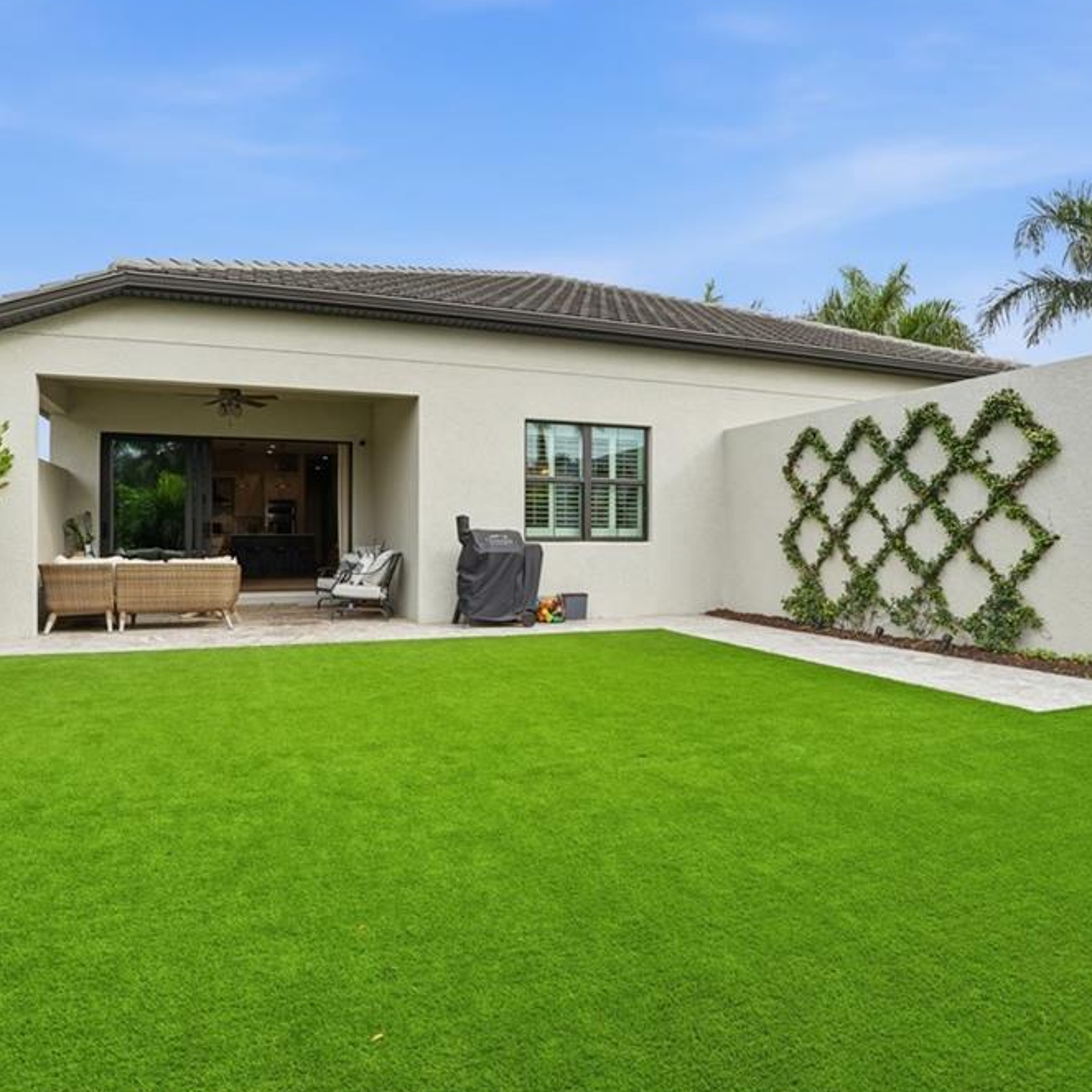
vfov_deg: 72.1
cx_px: 525
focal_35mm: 21
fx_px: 749
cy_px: 541
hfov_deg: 72.1
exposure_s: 1/1600
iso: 400
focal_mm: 16
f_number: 9
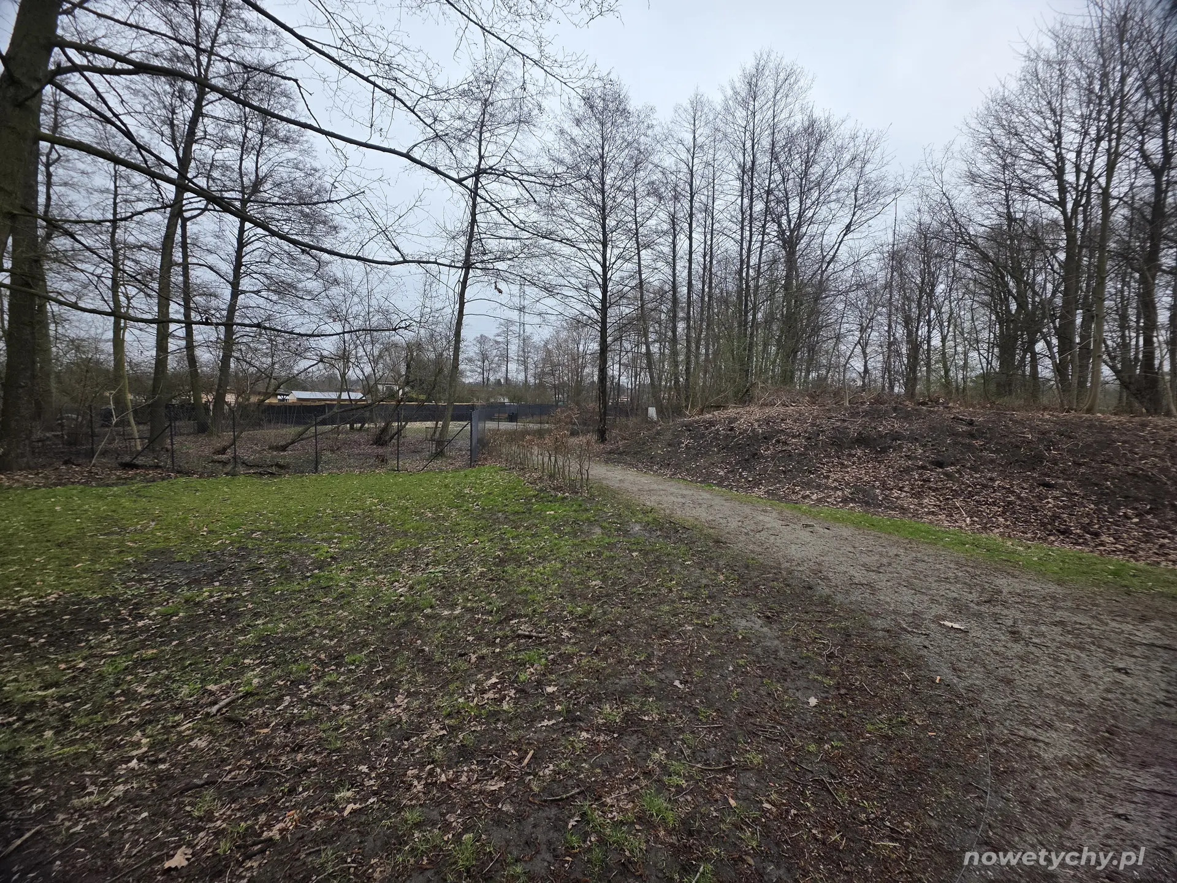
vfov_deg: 89.9
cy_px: 442
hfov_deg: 106.2
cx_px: 588
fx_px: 442
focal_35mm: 13
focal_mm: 2.2
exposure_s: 1/671
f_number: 1.9
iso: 40
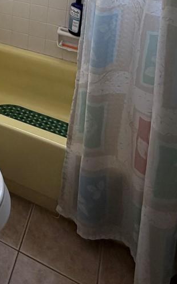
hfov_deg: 23.0
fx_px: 371
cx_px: -69
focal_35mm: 48
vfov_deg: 33.8
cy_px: -57
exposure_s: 1/121
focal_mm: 2.22
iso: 80
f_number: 2.2
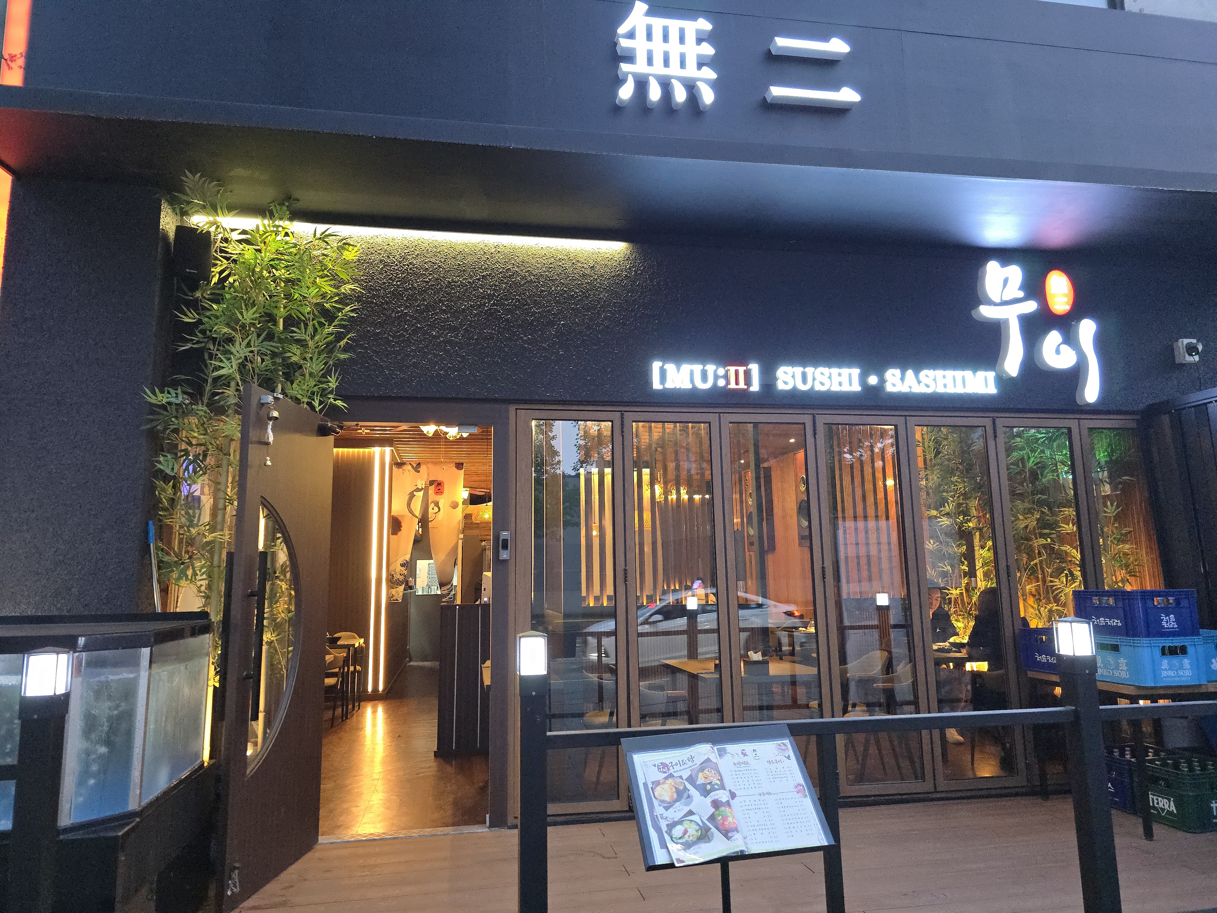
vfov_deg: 58.9
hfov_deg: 73.9
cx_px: 608
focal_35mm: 23
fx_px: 809
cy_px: 456
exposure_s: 1/120
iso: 800
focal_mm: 6.3
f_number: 1.7
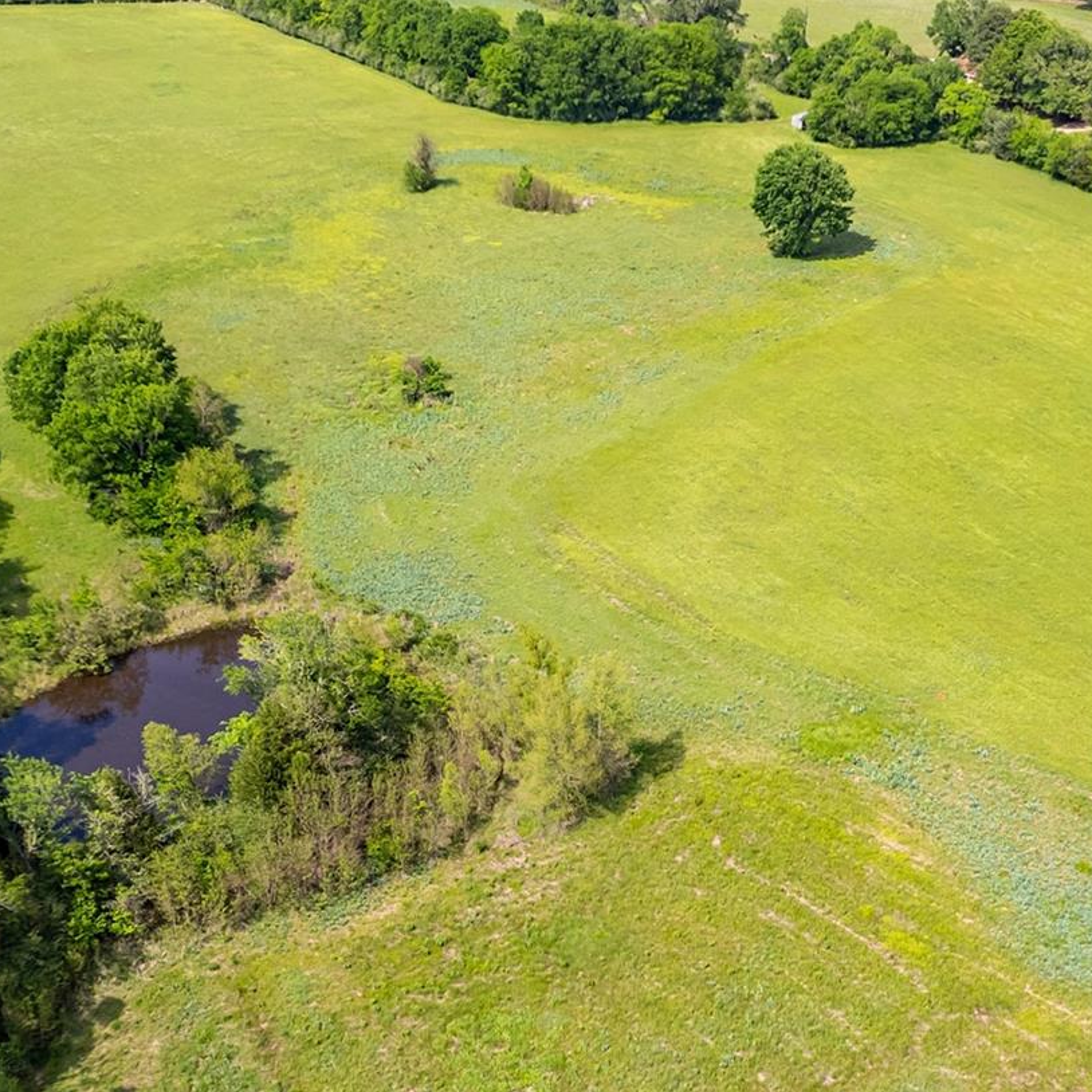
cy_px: 806
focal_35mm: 47
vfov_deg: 35.3
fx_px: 1677
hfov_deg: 35.8
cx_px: 695
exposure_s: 1/1500
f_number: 2.8
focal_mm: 8.38
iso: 100
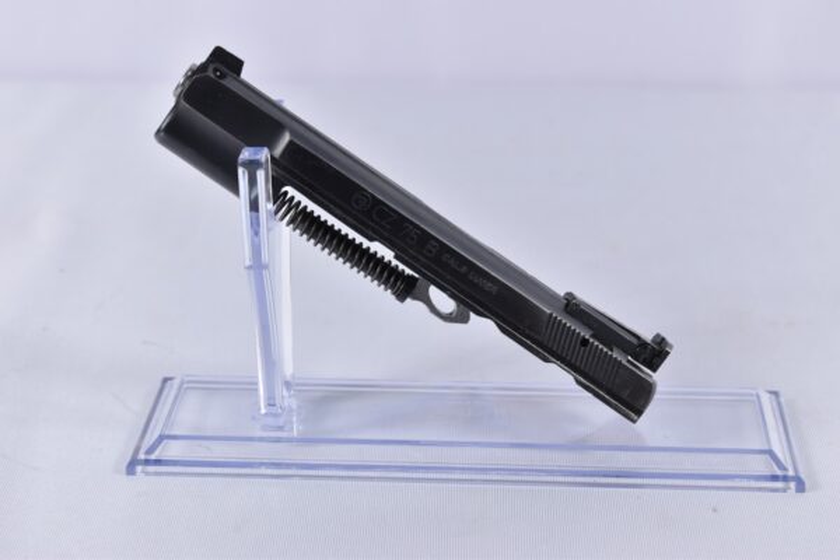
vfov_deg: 16.6
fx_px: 1925
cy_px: 280
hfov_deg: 24.6
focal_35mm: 82
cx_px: 420
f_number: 5.6
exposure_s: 1/100
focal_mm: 55
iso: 640
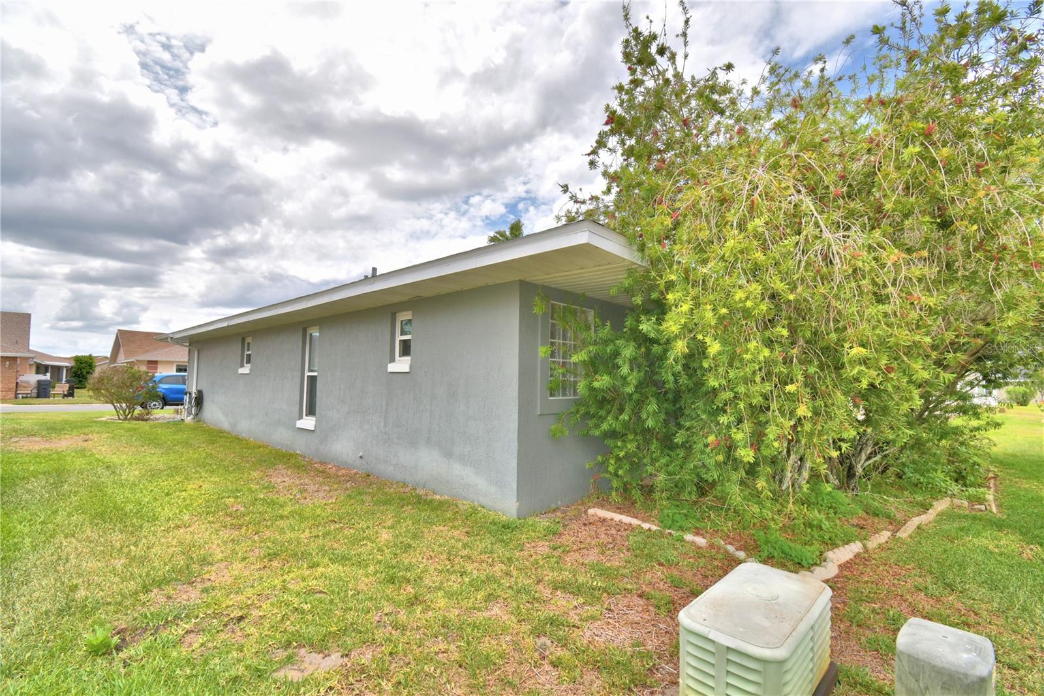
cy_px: 348
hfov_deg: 100.4
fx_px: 435
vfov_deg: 77.3
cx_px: 522
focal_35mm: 15
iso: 100
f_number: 9
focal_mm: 10
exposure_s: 1/250
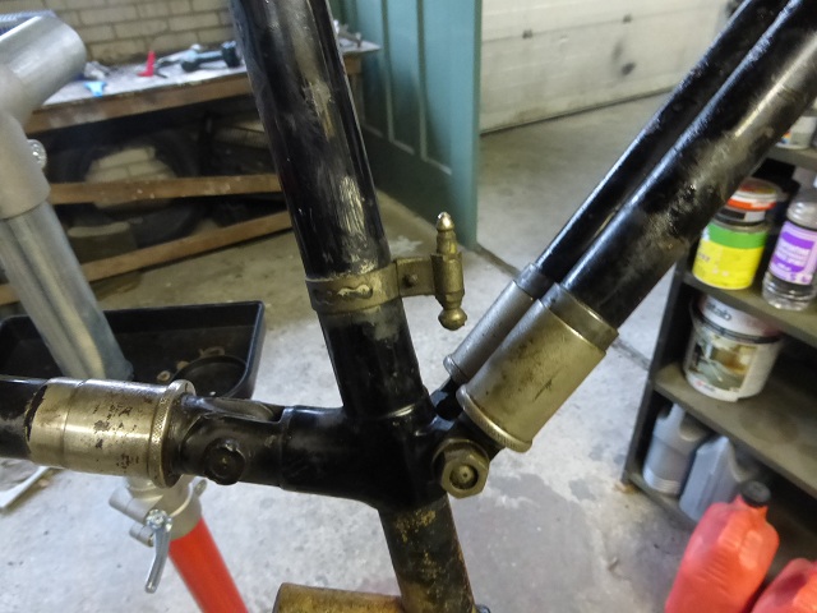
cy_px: 306
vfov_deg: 54.9
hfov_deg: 69.4
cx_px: 408
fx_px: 590
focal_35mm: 25
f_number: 3.3
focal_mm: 4.3
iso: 800
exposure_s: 1/15
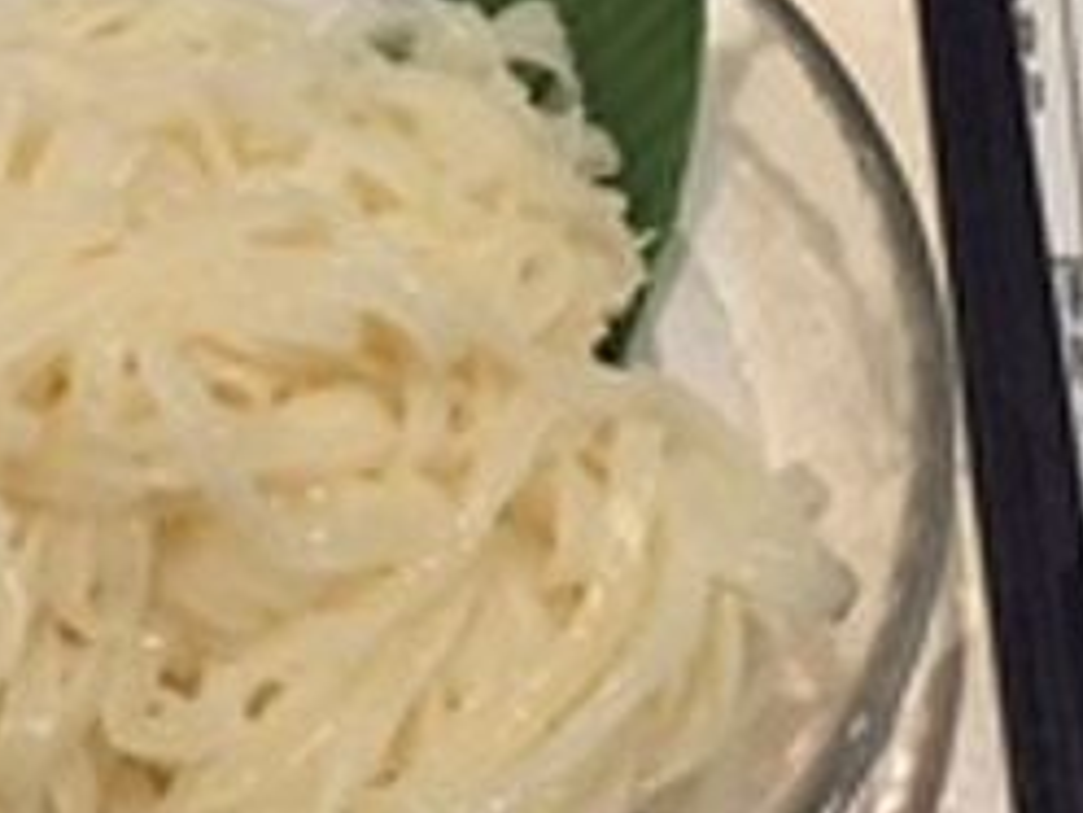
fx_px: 2378
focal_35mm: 76
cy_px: 203
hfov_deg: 25.6
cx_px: 467
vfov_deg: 19.3
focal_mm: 4.15
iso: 250
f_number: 2.2
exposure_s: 1/30
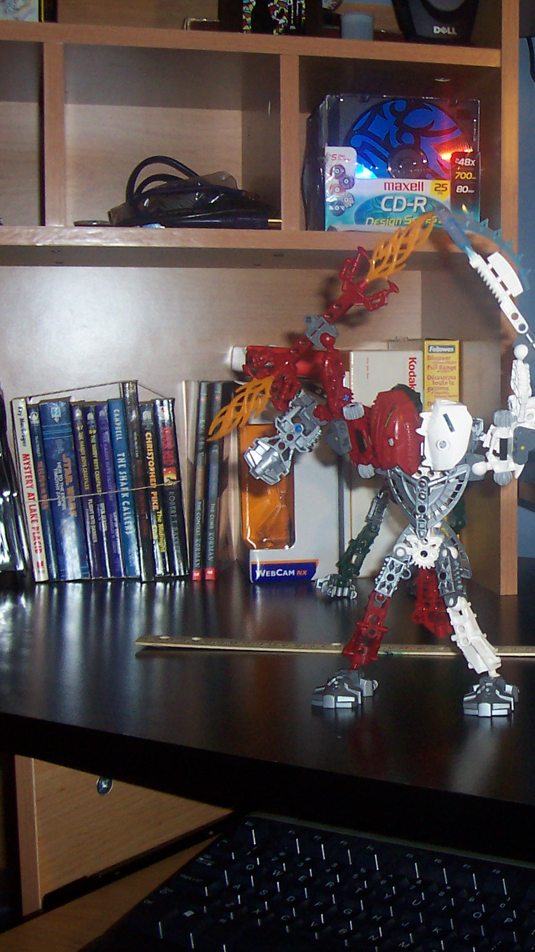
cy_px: 478
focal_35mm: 54
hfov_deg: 21.4
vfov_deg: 38.5
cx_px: 541
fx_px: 1362
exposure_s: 1/60
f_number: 2.8
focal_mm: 5.6
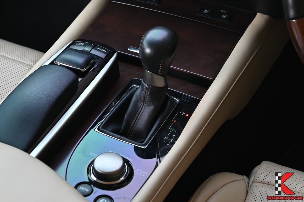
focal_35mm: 64
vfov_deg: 21.2
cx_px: 152
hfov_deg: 31.4
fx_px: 540
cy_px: 101
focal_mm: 43
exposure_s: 1/45
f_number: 5.6
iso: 400
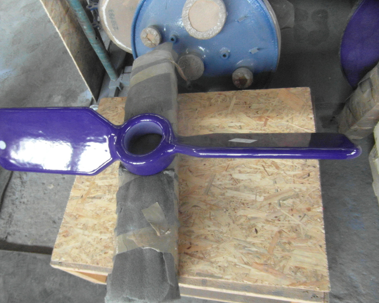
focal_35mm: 26
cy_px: 156
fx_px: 292
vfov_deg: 54.9
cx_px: 175
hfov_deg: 65.9
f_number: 3.2
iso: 480
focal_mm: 4
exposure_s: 1/30
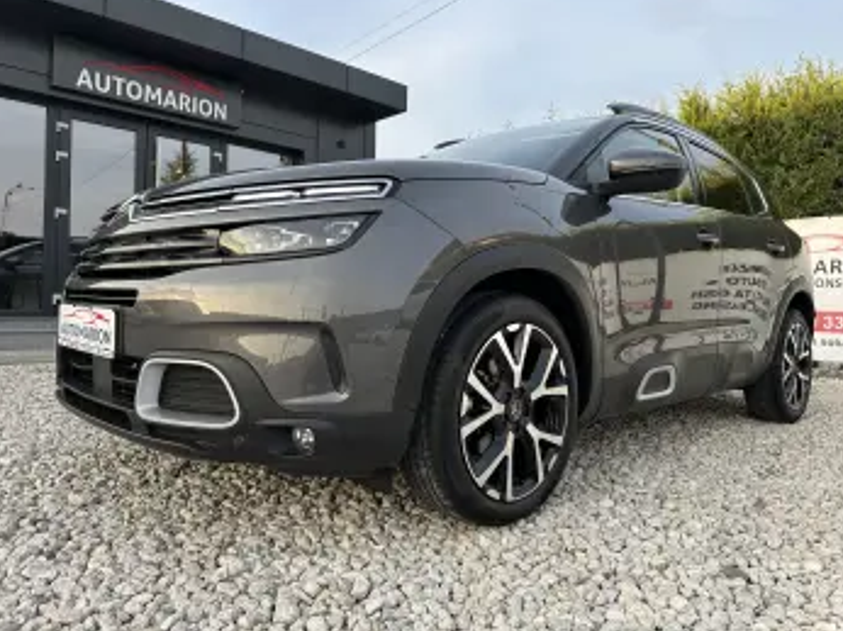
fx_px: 608
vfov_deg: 54.8
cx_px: 424
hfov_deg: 69.4
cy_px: 312
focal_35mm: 25
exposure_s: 1/300
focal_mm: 6.86
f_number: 1.78
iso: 80
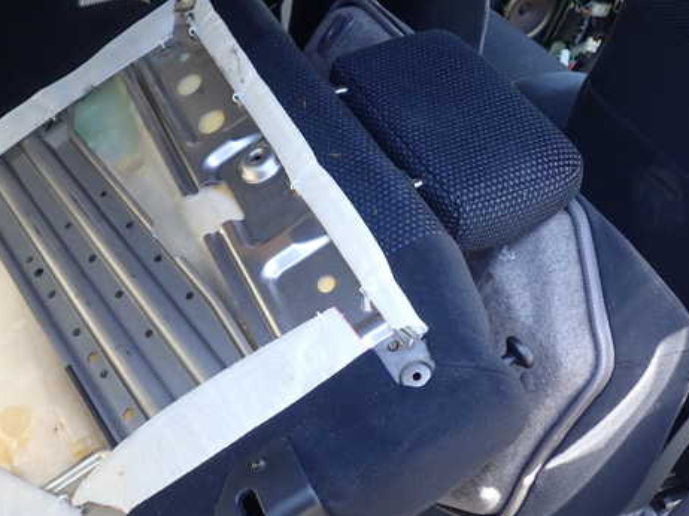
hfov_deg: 47.6
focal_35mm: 39
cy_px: 262
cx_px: 276
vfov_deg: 36.8
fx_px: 776
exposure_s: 1/60
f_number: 2.3
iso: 100
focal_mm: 5.4
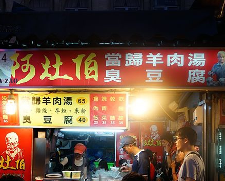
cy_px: 136
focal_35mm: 41
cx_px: 103
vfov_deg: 35.7
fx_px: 273
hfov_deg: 44.7
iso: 400
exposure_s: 1/60
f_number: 4
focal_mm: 24
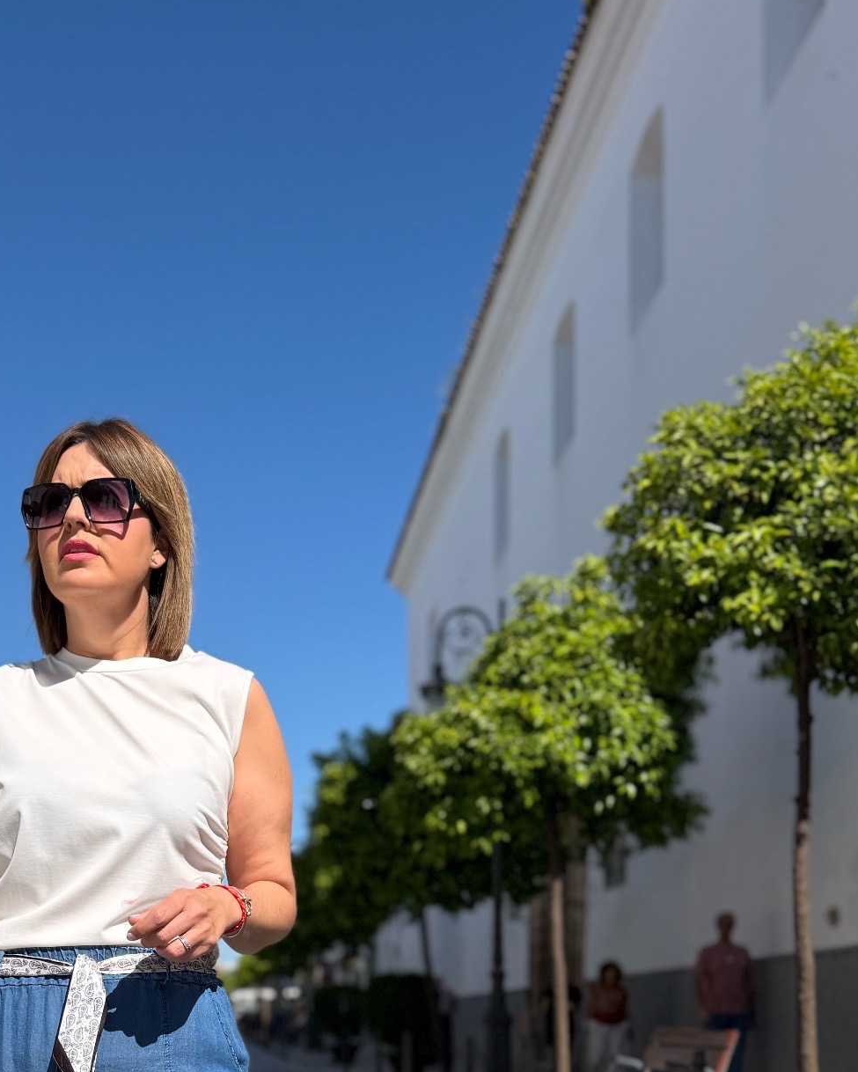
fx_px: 1491
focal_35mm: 47
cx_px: 205
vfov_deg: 36.7
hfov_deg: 31.5
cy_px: 995
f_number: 1.78
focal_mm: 6.76
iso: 80
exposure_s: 1/6173
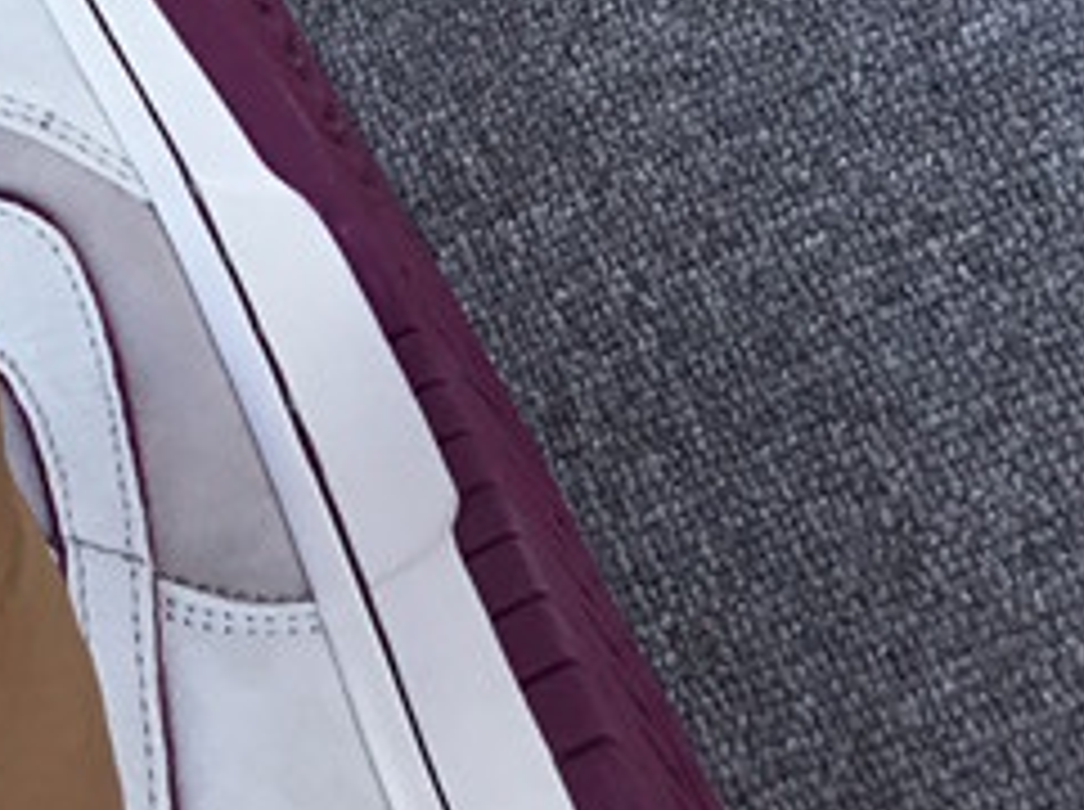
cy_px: -596
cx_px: -634
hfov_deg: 15.4
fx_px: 3627
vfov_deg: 11.9
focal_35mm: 116
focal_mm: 3.3
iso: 25
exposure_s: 1/100
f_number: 2.4
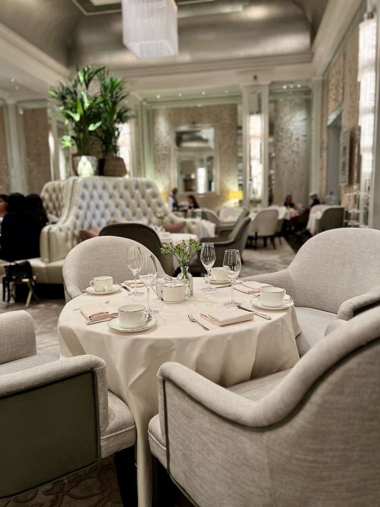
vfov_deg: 67.3
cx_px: 190
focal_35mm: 26
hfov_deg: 53.1
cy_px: 254
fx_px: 381
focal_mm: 5.7
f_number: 1.5
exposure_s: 1/50
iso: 200
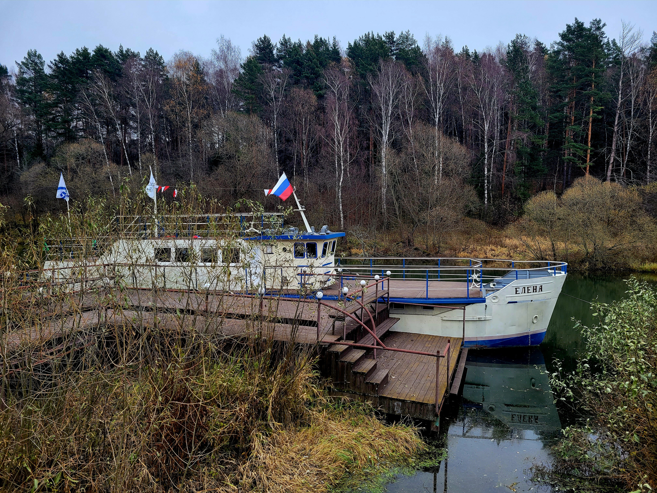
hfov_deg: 67.3
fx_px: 493
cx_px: 328
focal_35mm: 26
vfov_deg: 53.1
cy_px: 246
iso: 40
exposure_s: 1/238
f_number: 1.8
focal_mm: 5.4
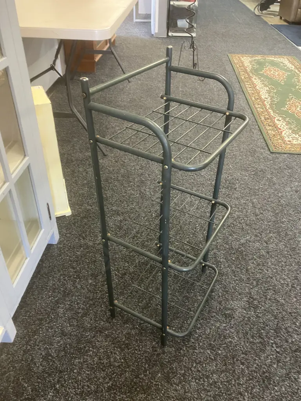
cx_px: 150
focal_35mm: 28
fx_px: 325
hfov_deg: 49.7
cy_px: 200
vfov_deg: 63.4
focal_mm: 3.99
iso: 250
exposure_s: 1/33
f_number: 1.8
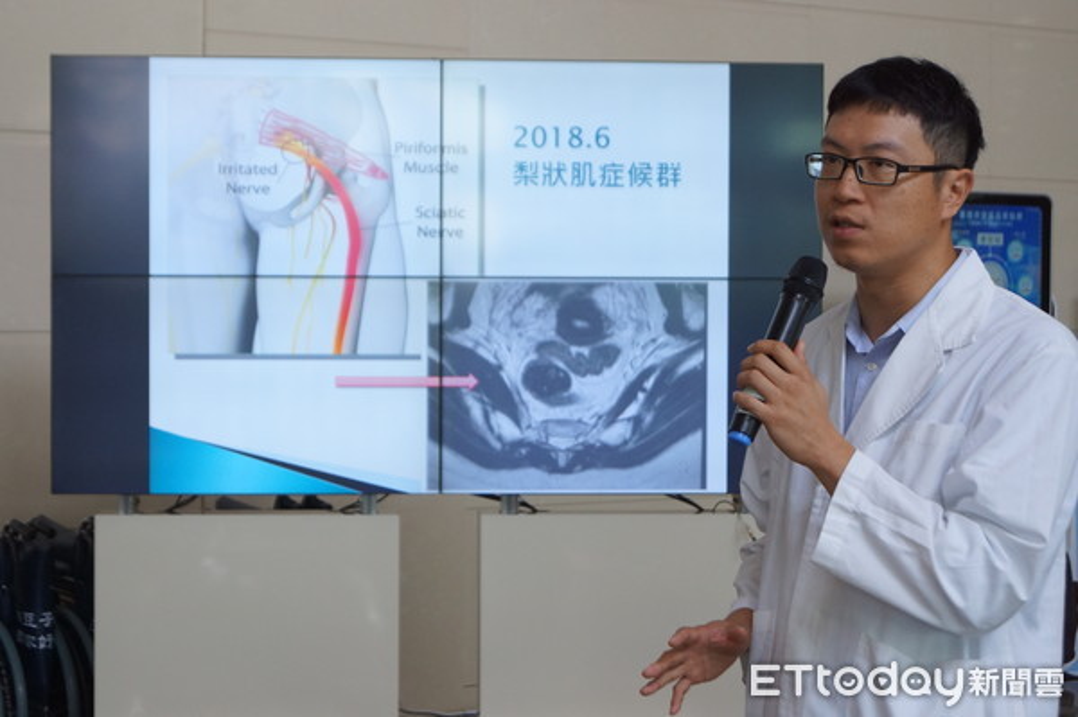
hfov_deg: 24.6
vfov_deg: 16.5
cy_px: 358
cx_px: 539
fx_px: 2468
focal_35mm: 82
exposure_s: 1/160
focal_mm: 55
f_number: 5.6
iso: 640
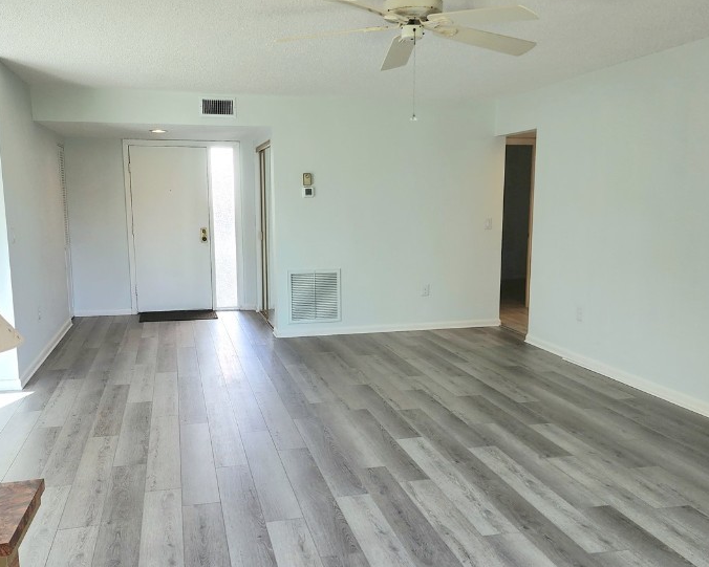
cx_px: 349
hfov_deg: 52.8
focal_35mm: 34
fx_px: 714
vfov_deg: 43.3
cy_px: 307
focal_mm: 6.4
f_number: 1.8
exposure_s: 1/182
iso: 64
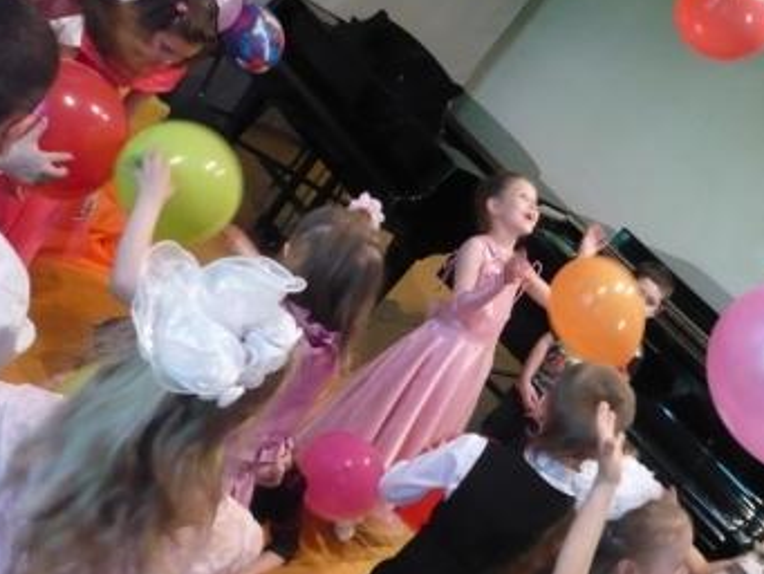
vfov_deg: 31.4
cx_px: 457
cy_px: 348
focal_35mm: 46
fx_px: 1016
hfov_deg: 41.0
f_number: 2.8
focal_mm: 5.8
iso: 400
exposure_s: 1/60
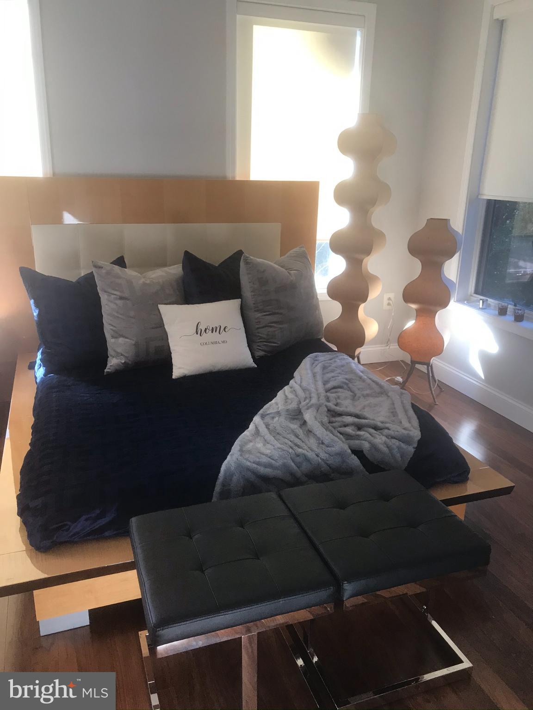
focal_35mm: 28
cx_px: 266
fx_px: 575
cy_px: 355
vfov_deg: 63.4
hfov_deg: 49.7
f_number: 1.8
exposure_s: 1/40
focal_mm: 3.99
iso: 25
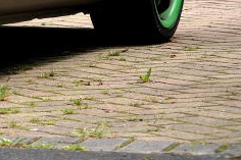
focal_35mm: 403
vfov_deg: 3.4
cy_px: -139
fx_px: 2696
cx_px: -248
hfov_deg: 5.0
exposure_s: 1/200
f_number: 7.1
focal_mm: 62
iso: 200
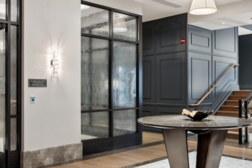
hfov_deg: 48.4
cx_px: 138
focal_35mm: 40
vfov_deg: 33.4
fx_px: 280
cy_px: 90
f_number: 8
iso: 320
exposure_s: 1/3.33
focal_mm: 16
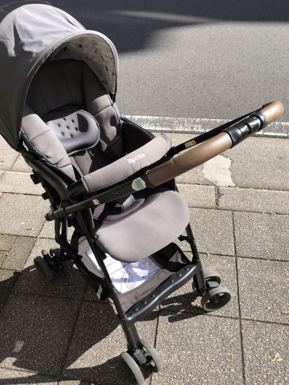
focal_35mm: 33
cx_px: 127
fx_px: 367
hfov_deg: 42.9
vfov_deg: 55.3
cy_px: 196
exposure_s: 1/906
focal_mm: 3.99
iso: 20
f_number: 1.8
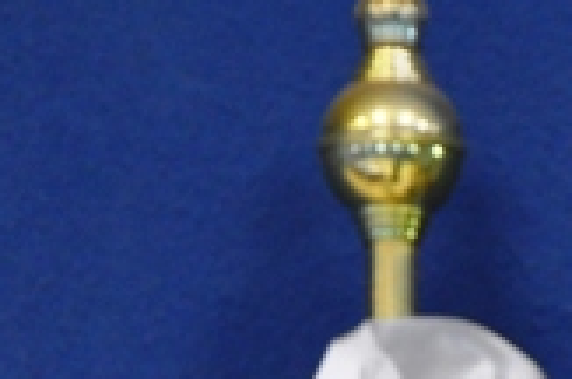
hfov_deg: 2.7
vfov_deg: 1.8
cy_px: 760
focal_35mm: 772
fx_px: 12249
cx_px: 1137
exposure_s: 1/20
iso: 800
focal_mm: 105
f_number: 5.6
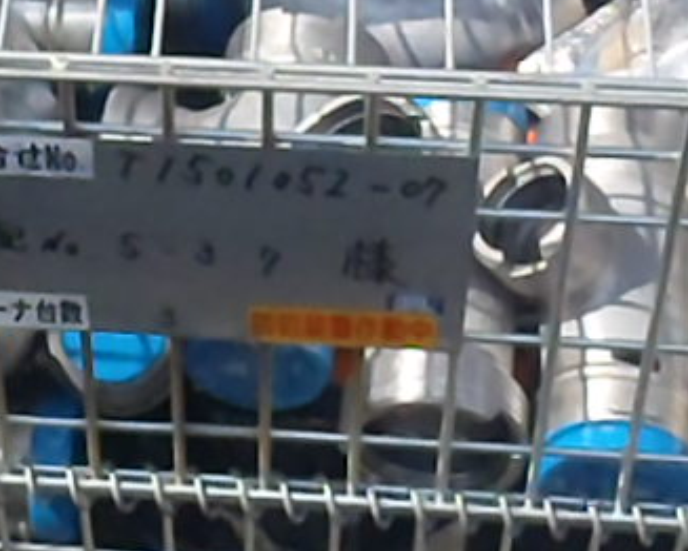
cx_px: 86
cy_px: -118
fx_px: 2180
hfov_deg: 17.7
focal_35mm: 107
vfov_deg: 14.0
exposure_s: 1/500
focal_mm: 5
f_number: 11
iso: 800
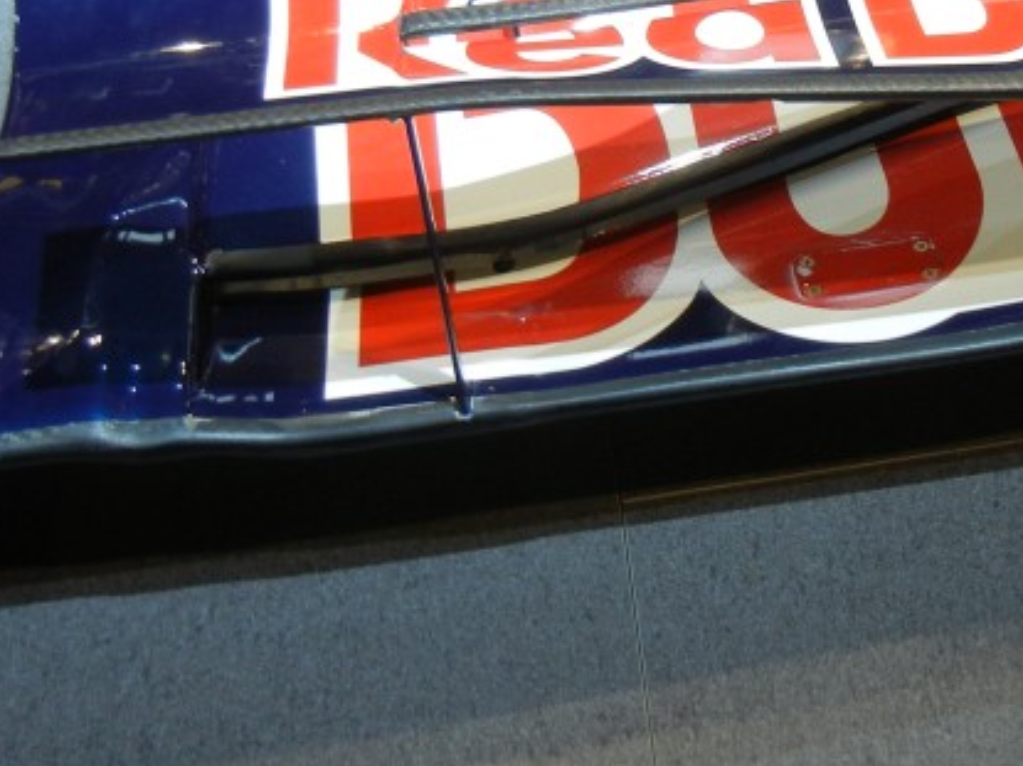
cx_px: 850
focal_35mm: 74
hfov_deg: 25.8
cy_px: 116
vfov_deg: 19.6
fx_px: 2186
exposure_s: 1/60
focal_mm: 5.4
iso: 247
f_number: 3.5
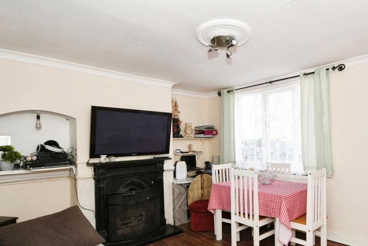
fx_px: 215
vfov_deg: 58.3
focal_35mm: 21
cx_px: 234
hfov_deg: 79.4
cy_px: 163
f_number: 4.5
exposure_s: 1/60
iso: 125
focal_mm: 10
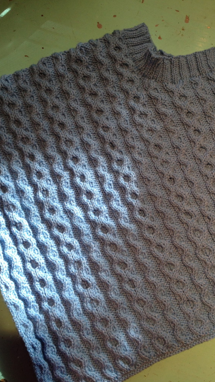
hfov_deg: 30.4
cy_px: 192
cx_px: 124
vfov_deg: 51.6
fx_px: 395
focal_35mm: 39
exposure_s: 1/60
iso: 64
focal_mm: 4.28
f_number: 2.4
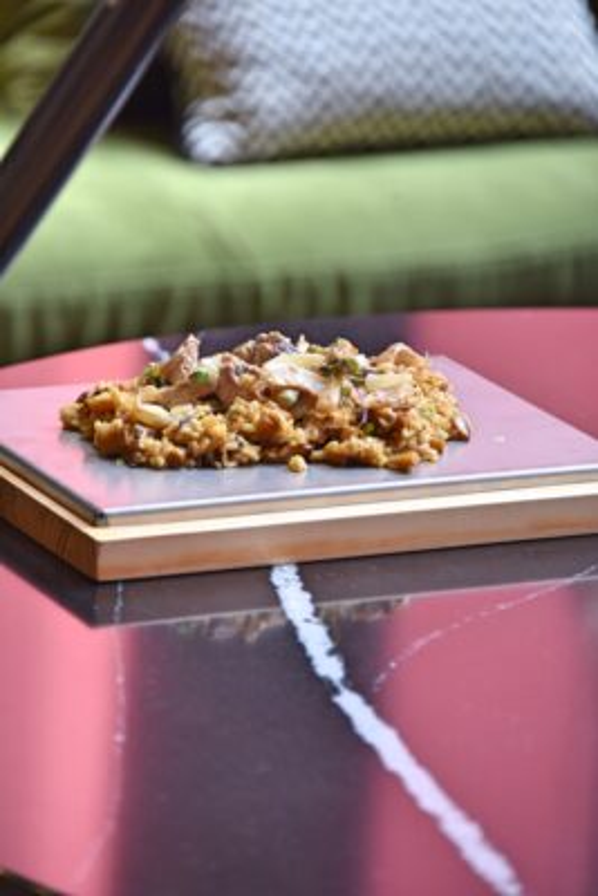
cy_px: 448
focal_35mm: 300
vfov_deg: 6.9
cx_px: 299
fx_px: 7468
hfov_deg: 4.6
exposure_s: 1/25
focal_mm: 300
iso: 800
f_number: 5.6
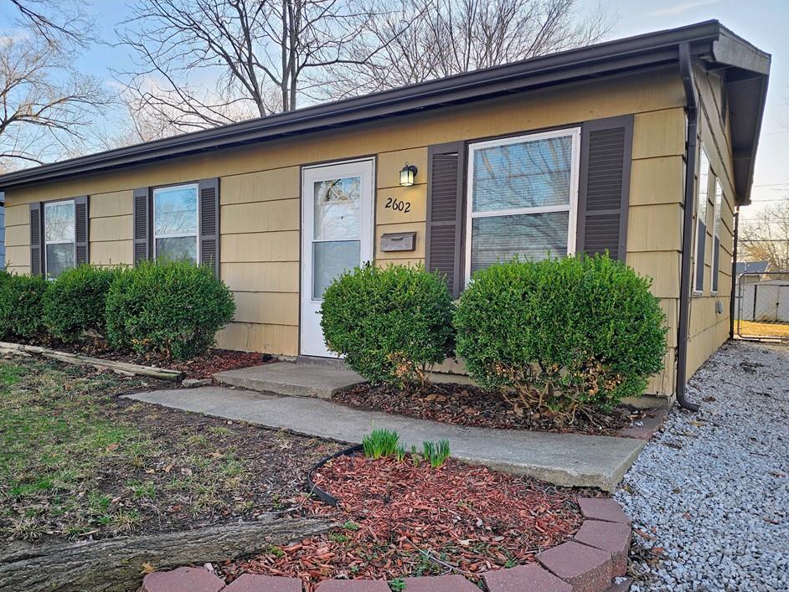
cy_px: 320
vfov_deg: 54.8
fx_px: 570
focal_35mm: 25
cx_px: 361
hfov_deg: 69.3
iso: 12
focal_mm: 6.3
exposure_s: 1/120
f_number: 1.7
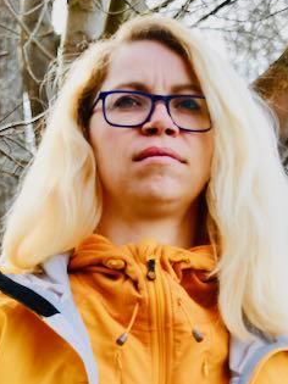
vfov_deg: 8.8
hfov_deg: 6.7
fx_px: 2464
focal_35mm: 222
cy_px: 429
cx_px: 139
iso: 200
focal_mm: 44
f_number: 5.6
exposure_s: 1/250
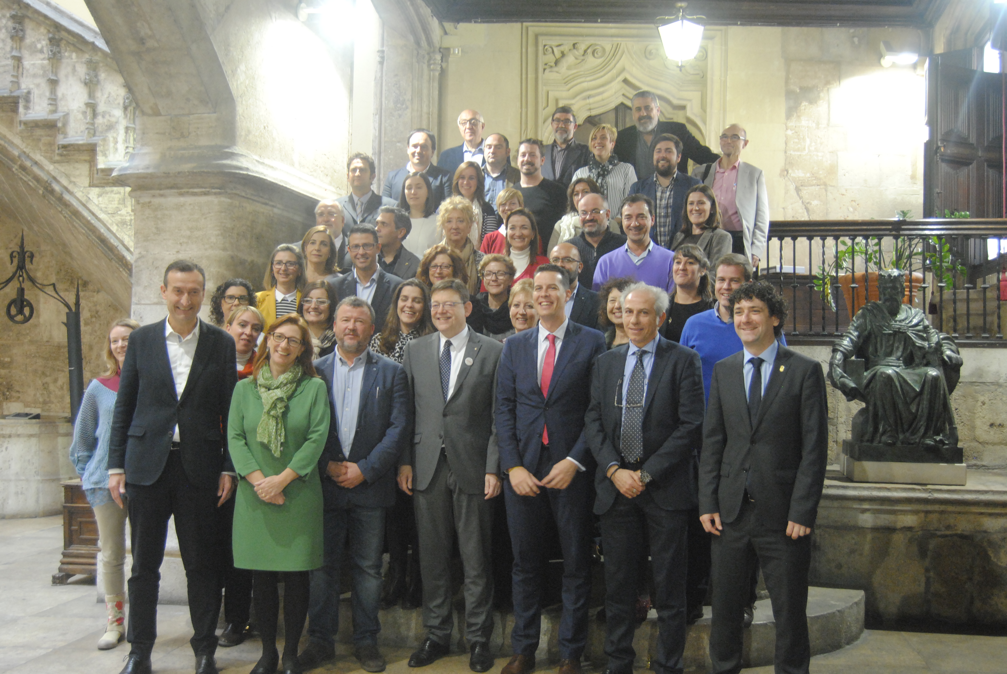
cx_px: 504
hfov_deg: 53.1
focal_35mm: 36
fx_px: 1008
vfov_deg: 37.0
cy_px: 337
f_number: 3.8
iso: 1000
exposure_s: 1/30
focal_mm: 24
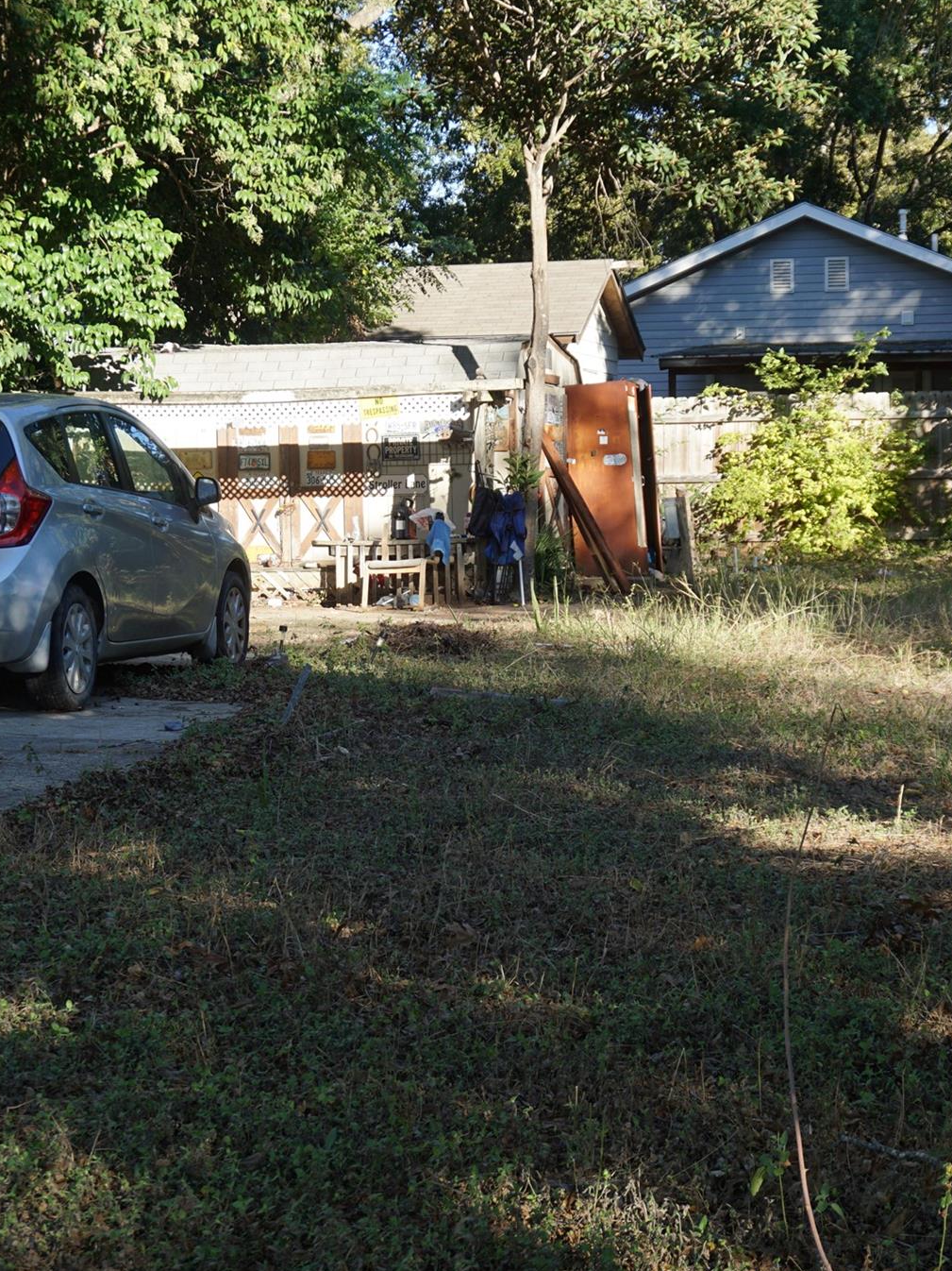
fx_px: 2898
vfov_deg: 24.7
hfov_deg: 18.7
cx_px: 483
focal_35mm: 79
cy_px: 643
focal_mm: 36
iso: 100
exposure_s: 1/160
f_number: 5.6
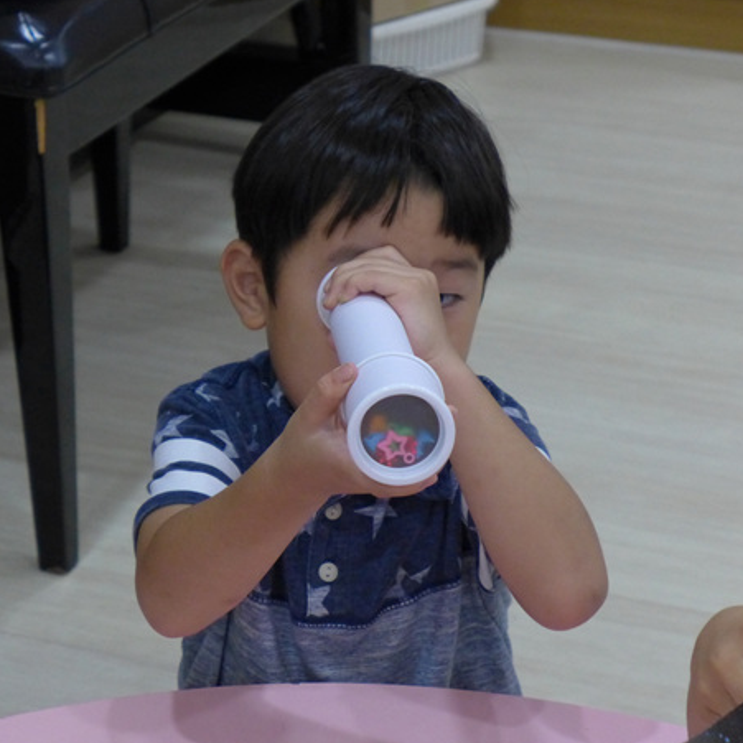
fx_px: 2744
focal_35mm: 113
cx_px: 367
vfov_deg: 15.4
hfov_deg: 15.4
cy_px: 359
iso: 640
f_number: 2.3
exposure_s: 1/250
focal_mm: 17.7
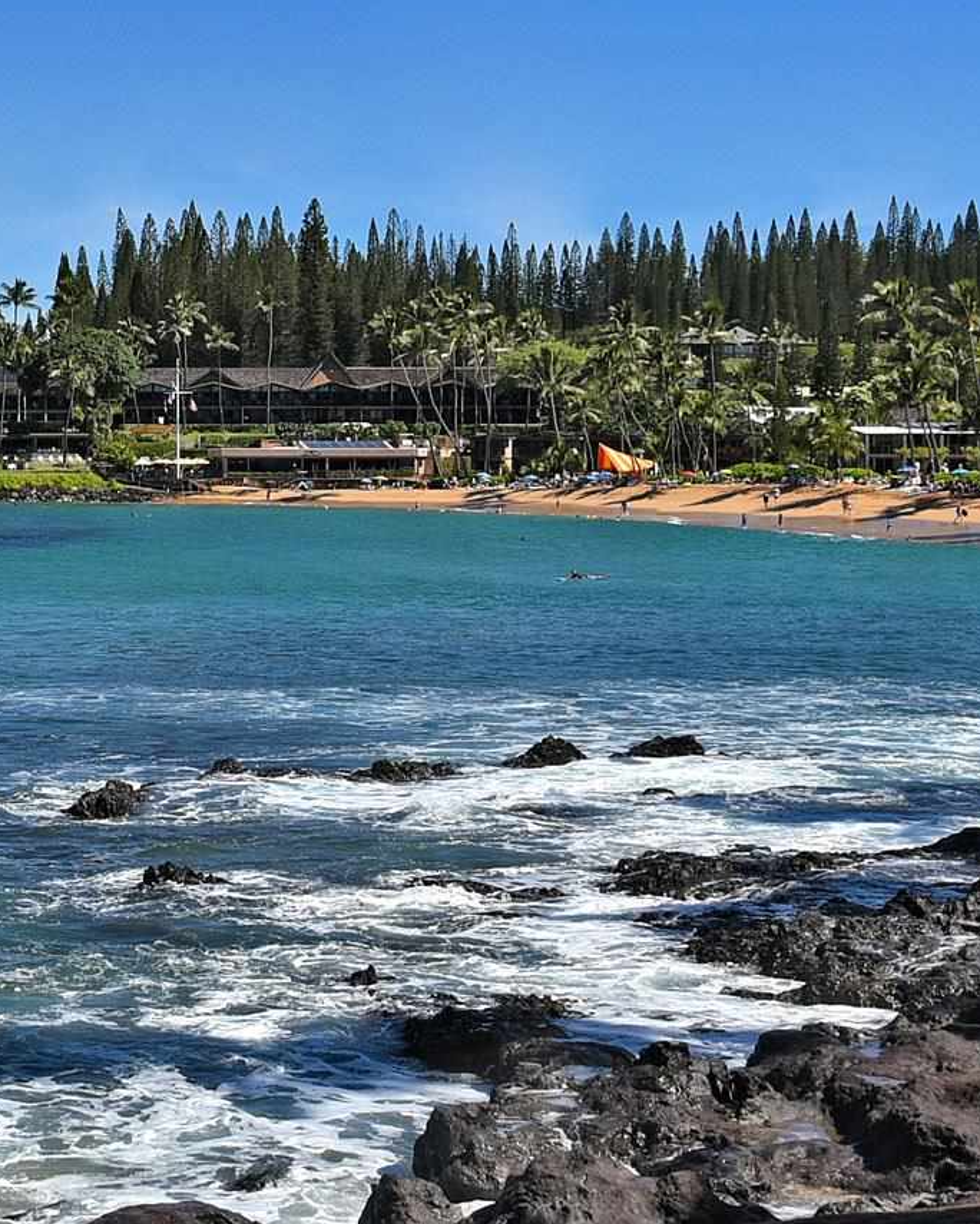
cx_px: -86
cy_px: 481
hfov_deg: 18.7
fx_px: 2864
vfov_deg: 24.1
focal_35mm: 79
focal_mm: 24
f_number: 13
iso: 100
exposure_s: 1/200
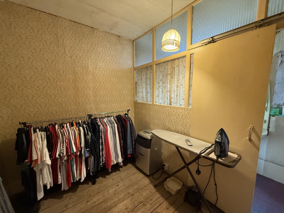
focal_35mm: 14
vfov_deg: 85.7
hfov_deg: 102.1
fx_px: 115
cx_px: 142
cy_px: 106
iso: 400
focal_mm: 2.22
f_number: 2.2
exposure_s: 1/50
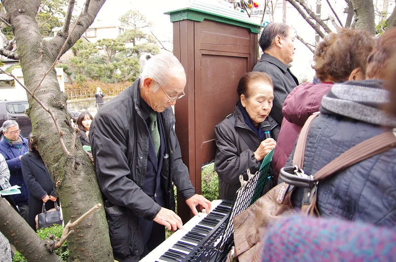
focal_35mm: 27
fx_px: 296
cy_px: 131
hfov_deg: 67.5
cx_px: 198
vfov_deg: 47.7
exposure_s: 1/40
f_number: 3.5
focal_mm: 18
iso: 100
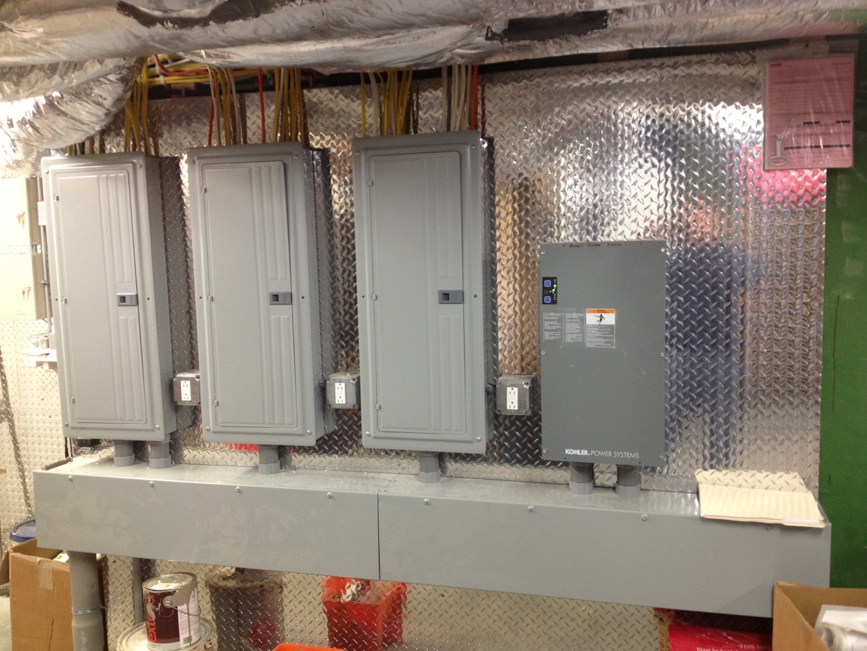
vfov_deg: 40.7
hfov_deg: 52.6
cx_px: 434
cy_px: 326
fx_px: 877
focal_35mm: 35
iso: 125
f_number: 2.4
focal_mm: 4.28
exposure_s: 1/20
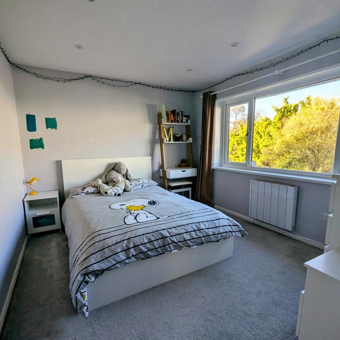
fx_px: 178
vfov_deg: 87.4
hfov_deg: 87.3
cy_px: 174
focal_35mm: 16
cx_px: 160
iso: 52
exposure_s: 1/238
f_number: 2.2
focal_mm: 1.95
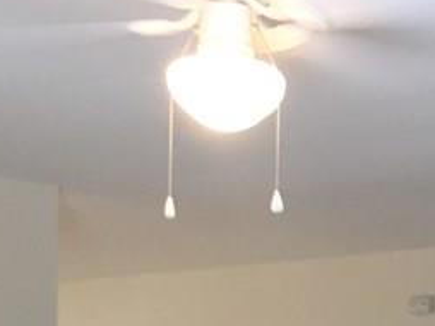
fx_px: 1569
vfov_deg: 11.2
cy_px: 552
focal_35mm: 125
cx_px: 414
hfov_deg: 15.5
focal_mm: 3.3
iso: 40
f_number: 2.4
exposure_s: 1/30
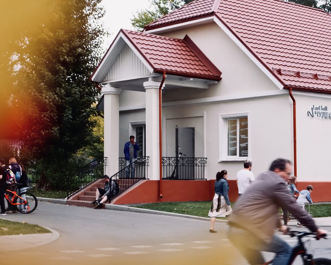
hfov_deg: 27.6
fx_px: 666
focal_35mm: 68
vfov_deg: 22.5
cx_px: 241
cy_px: 137
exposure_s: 1/80
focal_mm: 32.9
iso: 3200
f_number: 7.1
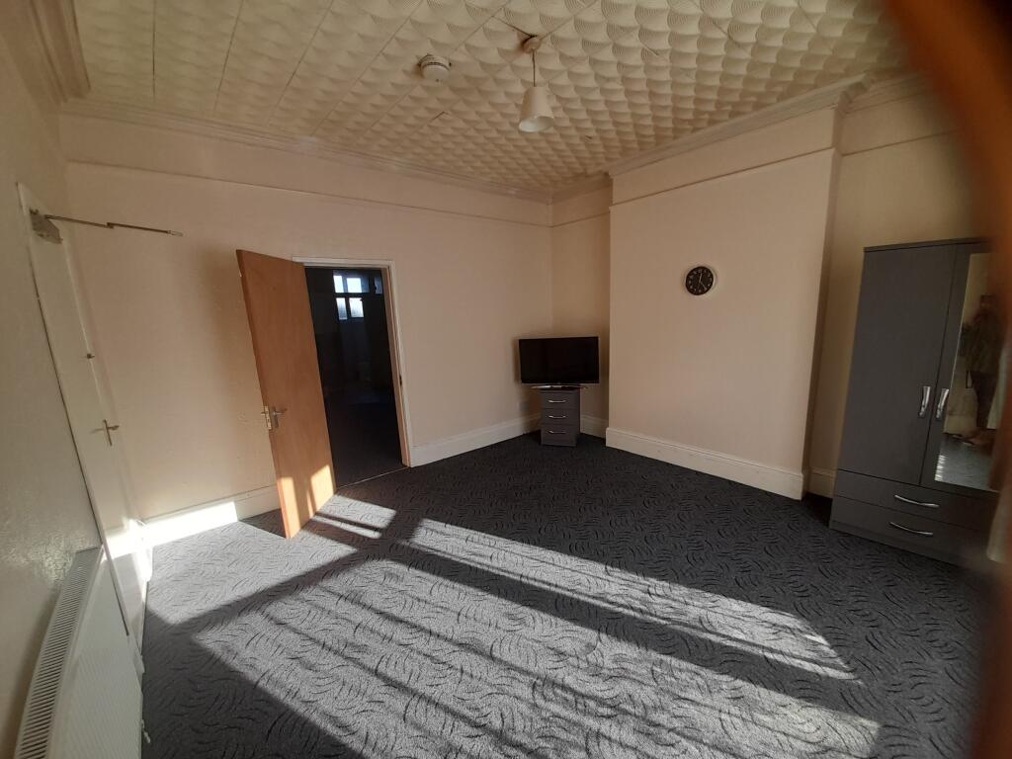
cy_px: 380
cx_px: 506
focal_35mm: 13
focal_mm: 1.42
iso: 50
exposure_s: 1/120
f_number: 2.2
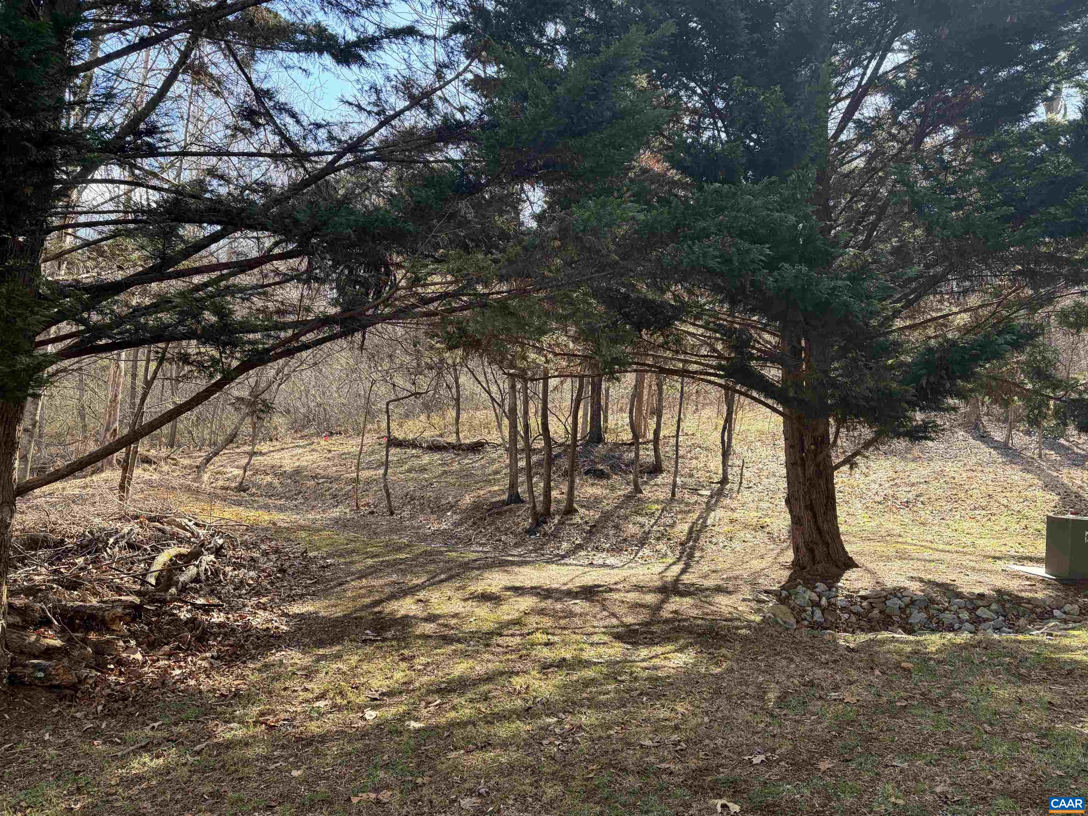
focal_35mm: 26
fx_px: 817
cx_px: 544
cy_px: 408
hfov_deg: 67.3
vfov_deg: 53.1
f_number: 1.6
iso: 50
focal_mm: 5.96
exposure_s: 1/331
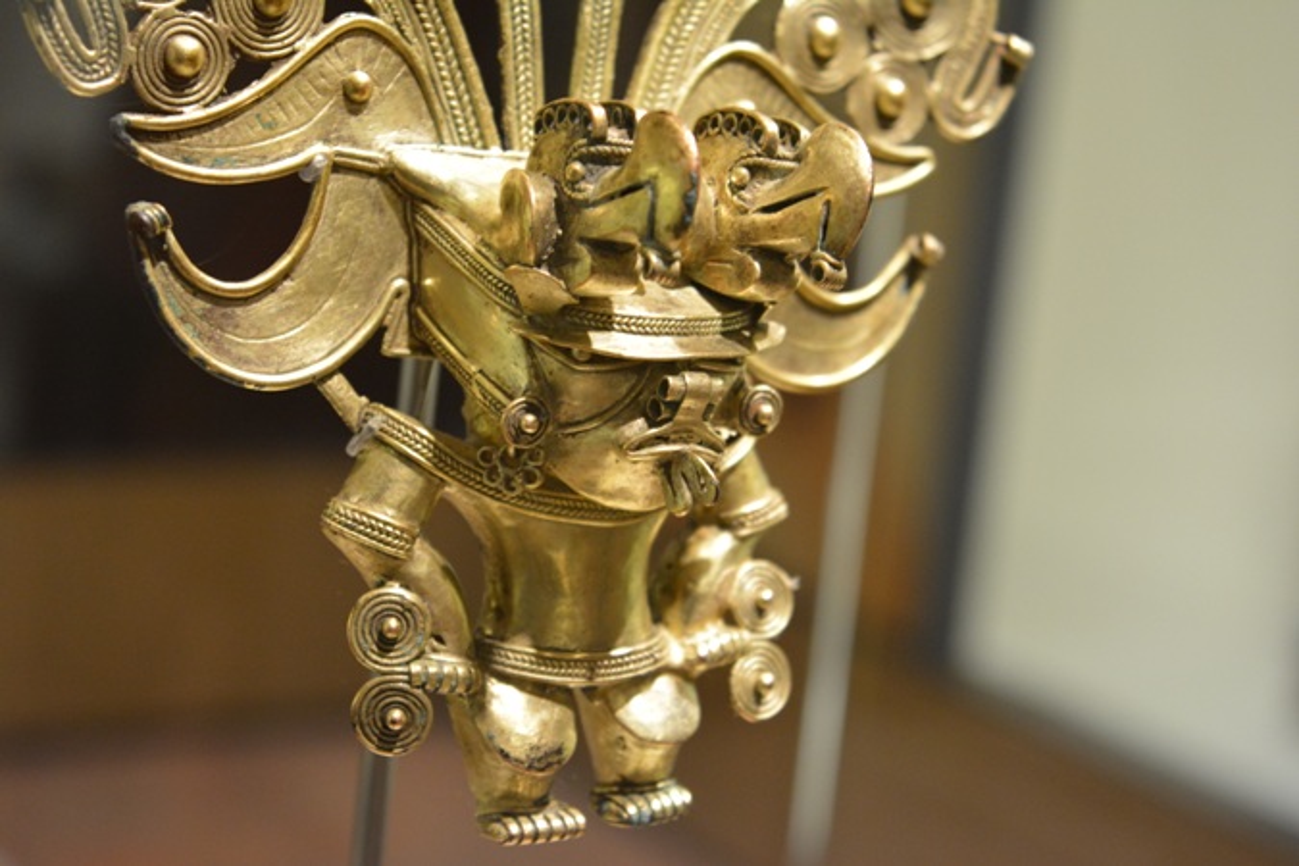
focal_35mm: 82
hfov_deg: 24.6
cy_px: 433
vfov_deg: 16.6
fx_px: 2977
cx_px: 650
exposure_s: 1/60
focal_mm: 55
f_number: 5.6
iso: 1600
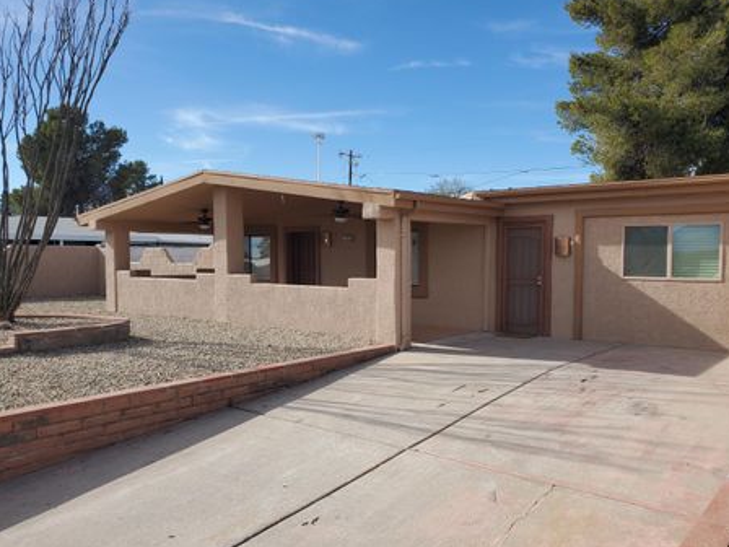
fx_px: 611
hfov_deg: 61.5
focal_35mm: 29
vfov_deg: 48.2
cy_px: 284
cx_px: 404
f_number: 2.4
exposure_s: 1/1374
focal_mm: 4.3
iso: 50
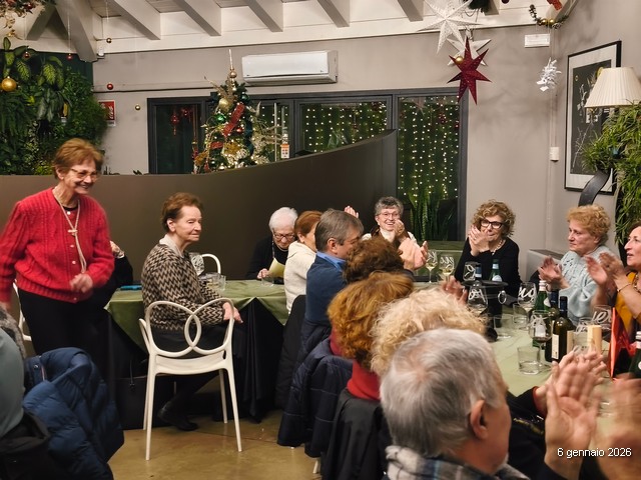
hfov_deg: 41.2
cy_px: 240
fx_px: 852
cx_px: 320
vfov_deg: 31.5
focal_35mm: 46
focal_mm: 6.18
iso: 1250
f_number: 1.65
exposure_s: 1/33.3
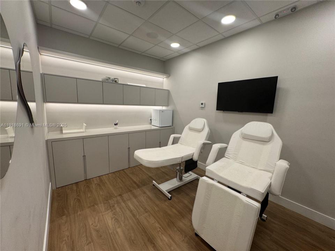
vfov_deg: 85.7
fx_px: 135
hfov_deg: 102.1
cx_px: 168
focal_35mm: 14
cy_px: 126
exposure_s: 1/120
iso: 100
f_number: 2.2
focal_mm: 2.22
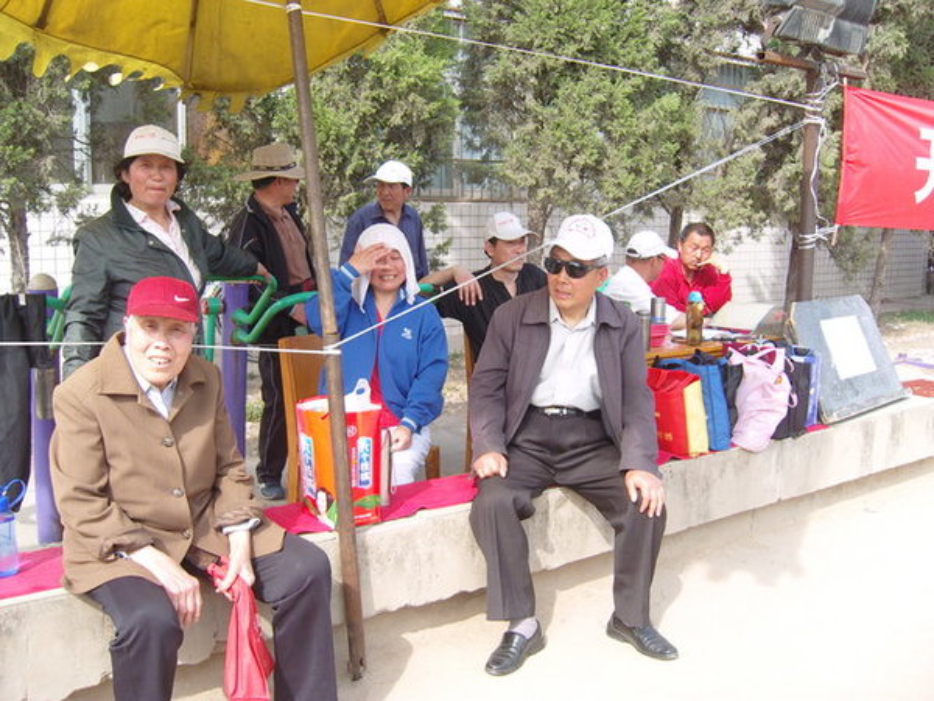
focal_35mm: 34
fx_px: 917
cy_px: 350
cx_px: 467
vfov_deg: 41.8
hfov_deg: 54.0
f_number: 2.8
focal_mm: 7.3
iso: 100
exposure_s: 1/320
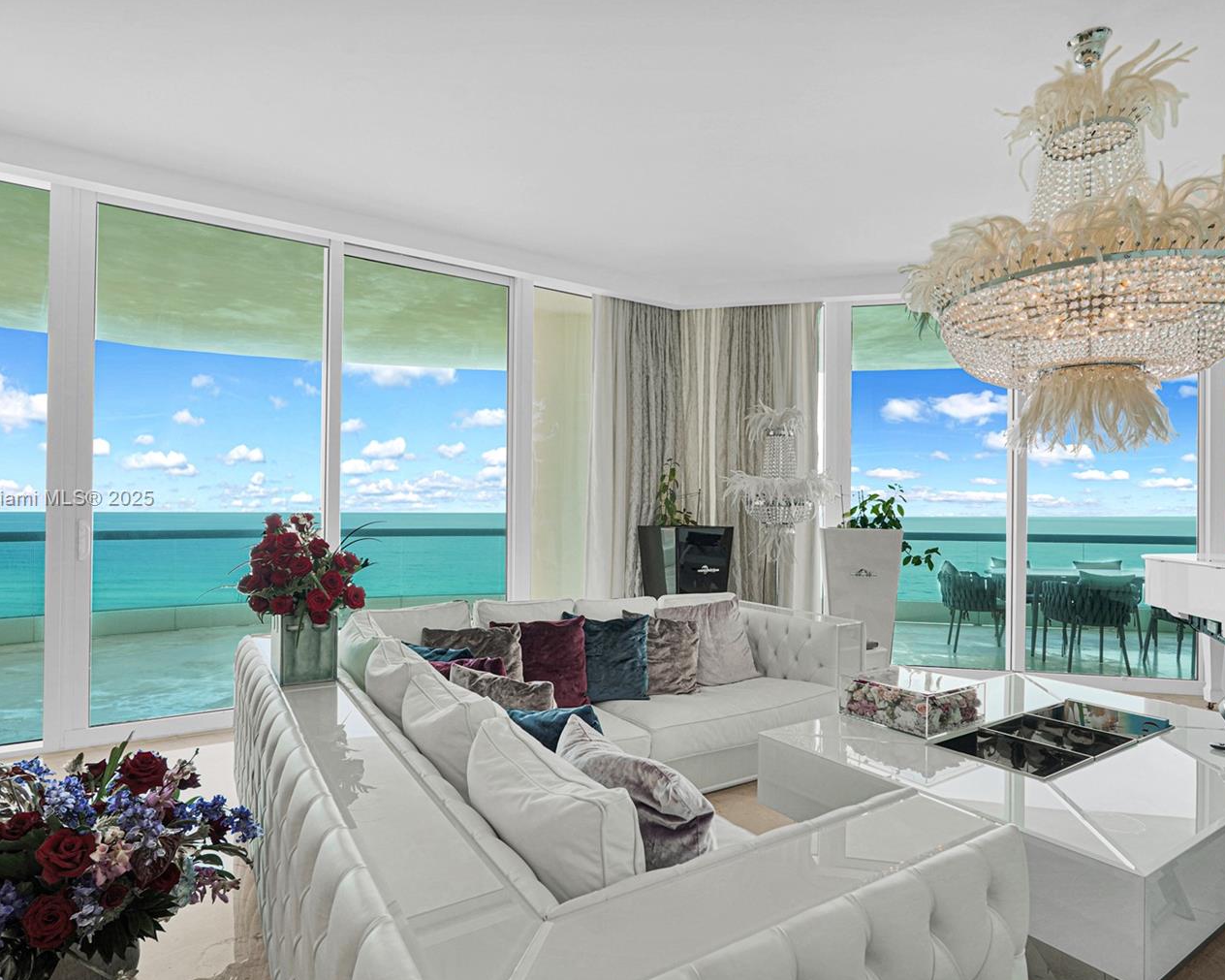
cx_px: 618
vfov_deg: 70.8
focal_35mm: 19
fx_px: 689
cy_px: 499
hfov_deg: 83.3
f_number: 8
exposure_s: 1/30
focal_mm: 16
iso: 800
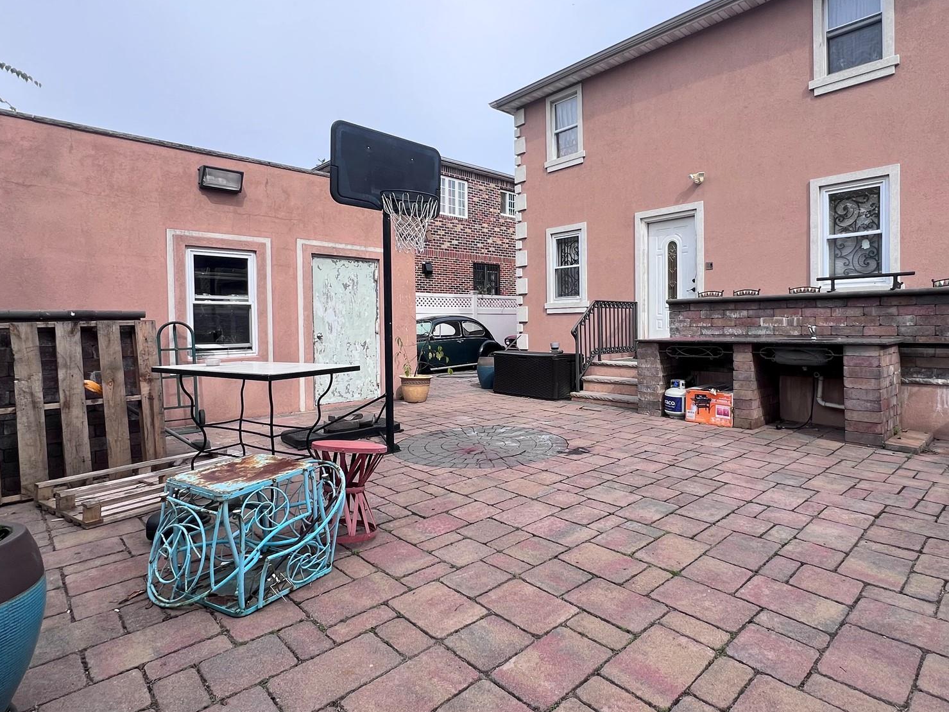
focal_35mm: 18
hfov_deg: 87.3
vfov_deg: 71.5
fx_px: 493
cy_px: 335
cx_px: 539
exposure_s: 1/774
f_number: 1.8
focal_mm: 1.57
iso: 32
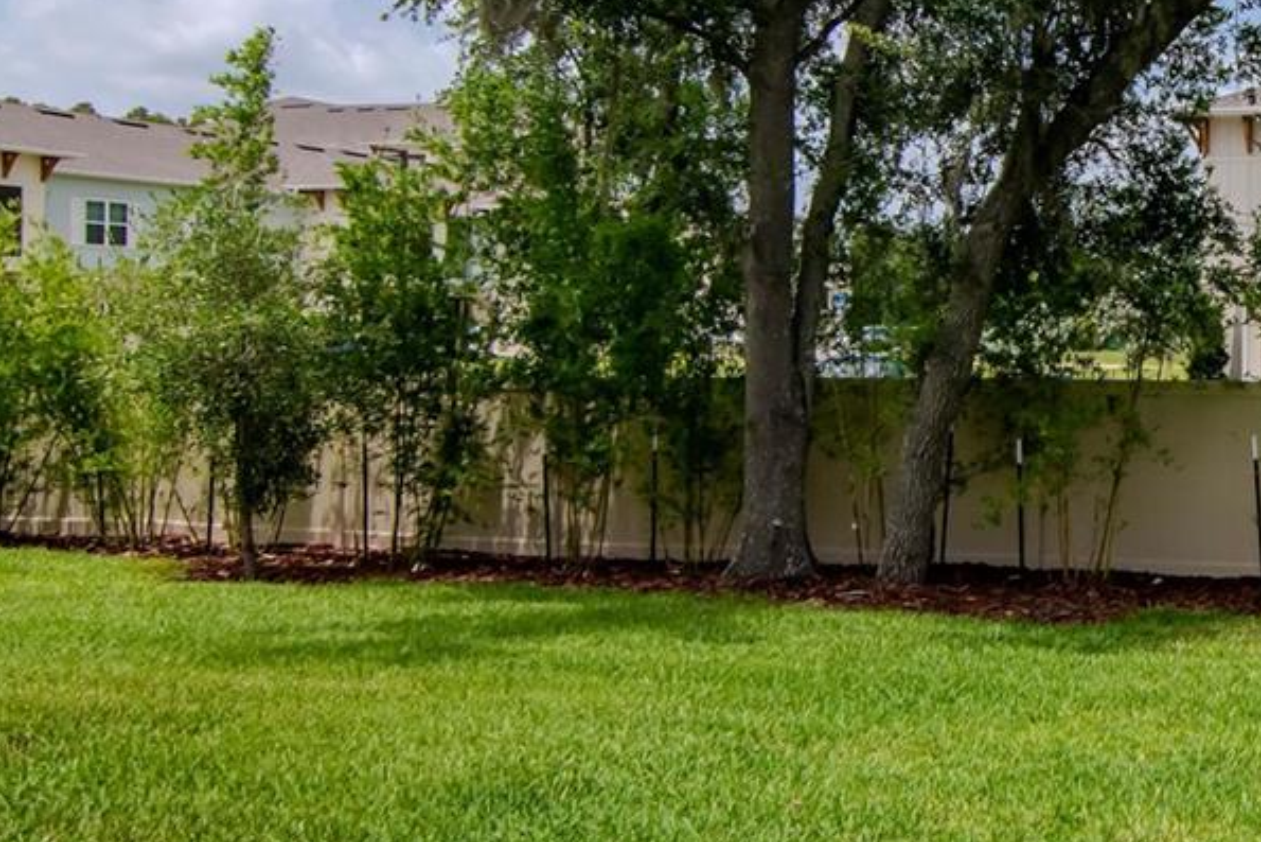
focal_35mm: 44
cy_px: 337
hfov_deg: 38.8
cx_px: 1276
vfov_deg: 30.2
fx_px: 1554
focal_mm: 11
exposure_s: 1/1250
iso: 640
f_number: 9
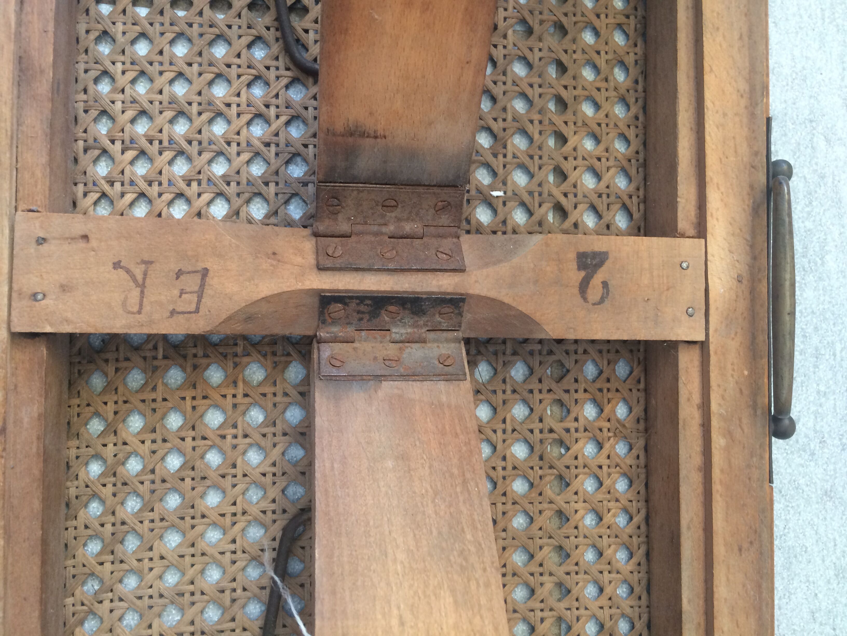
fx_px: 710
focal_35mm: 29
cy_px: 318
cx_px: 424
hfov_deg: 61.7
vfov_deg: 48.2
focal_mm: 4.15
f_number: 2.2
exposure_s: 1/33
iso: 125
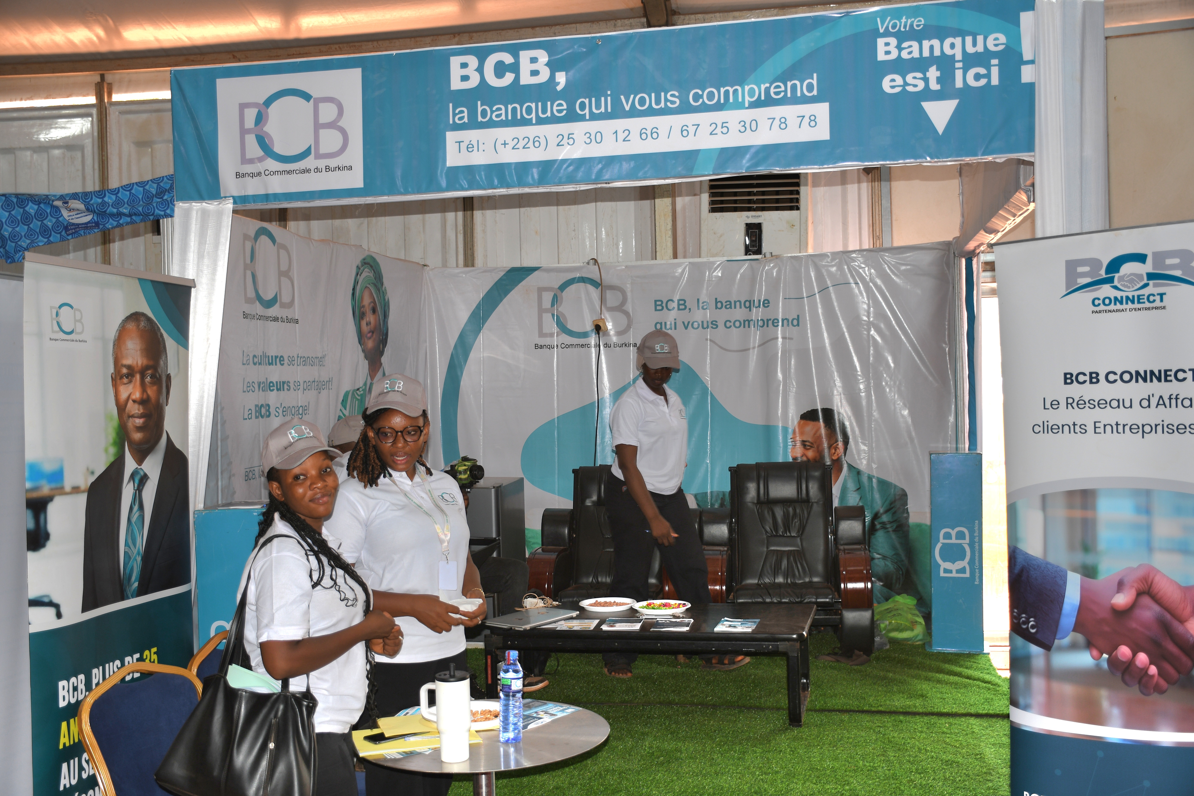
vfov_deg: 34.2
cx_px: 597
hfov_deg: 49.6
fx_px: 1293
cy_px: 398
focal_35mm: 39
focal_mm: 26
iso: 100
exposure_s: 1/60.2
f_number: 3.8
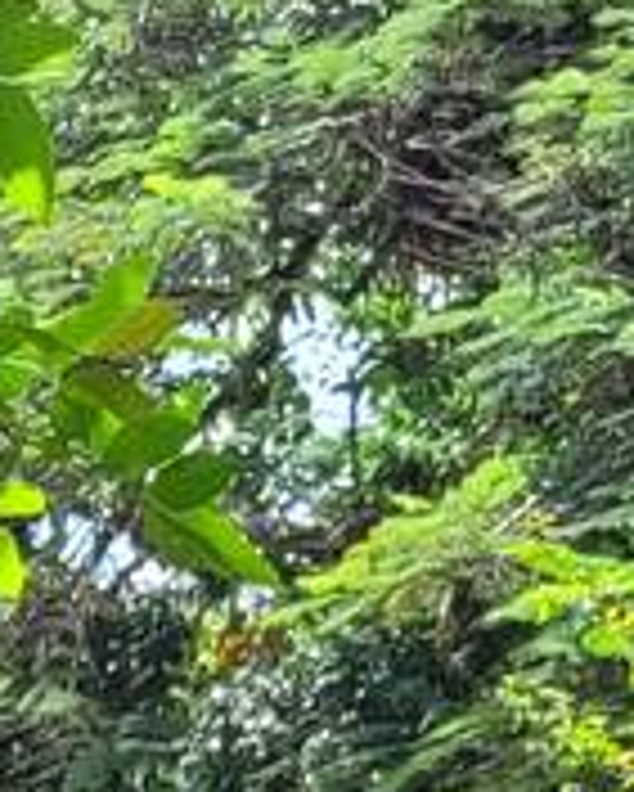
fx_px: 4874
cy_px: 2264
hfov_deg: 7.2
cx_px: -576
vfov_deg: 8.1
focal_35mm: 208
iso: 40
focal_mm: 5.4
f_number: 1.8
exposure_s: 1/679
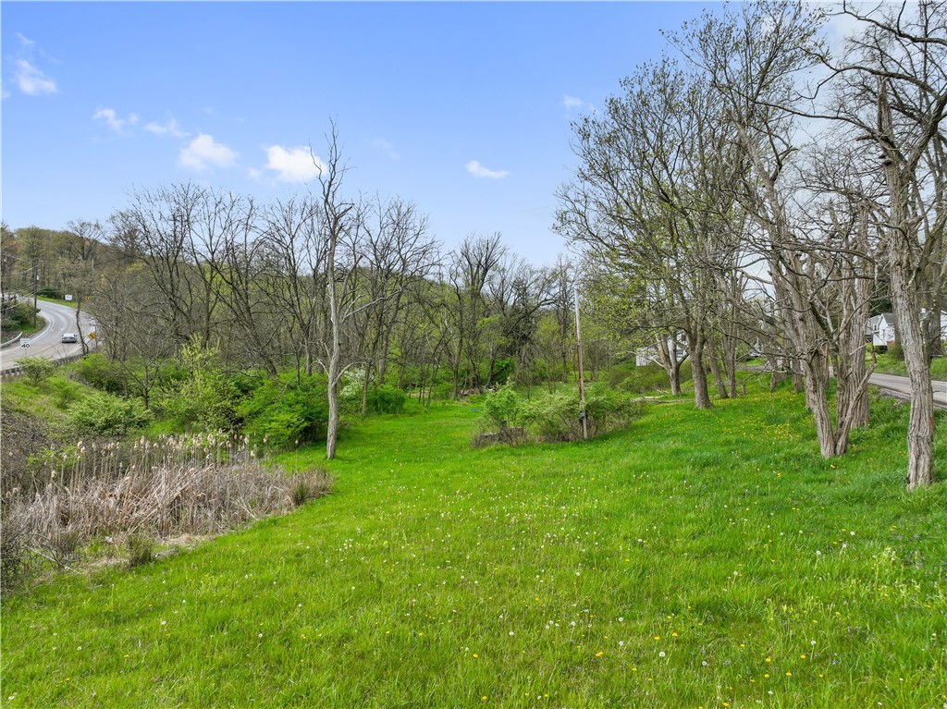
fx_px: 656
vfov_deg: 56.8
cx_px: 474
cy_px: 354
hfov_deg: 71.6
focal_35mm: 24
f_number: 2.8
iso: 300
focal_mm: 12.29
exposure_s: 1/2500
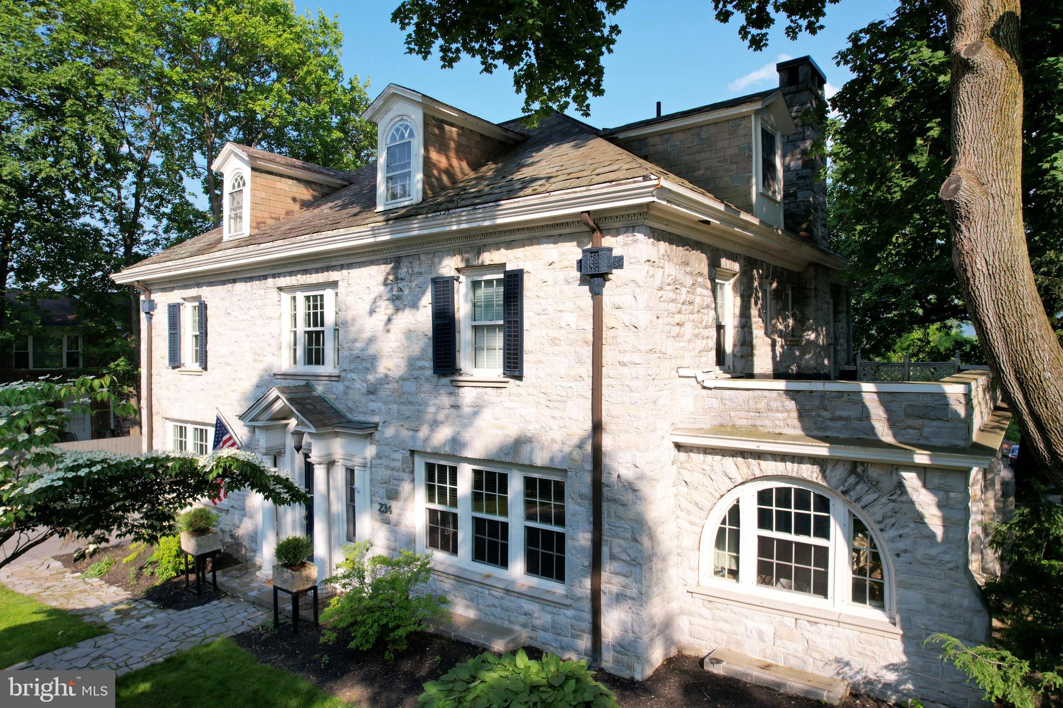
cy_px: 354
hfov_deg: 78.6
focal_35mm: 22
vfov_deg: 57.2
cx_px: 532
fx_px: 650
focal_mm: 8.38
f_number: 2.8
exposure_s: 1/1250
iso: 100
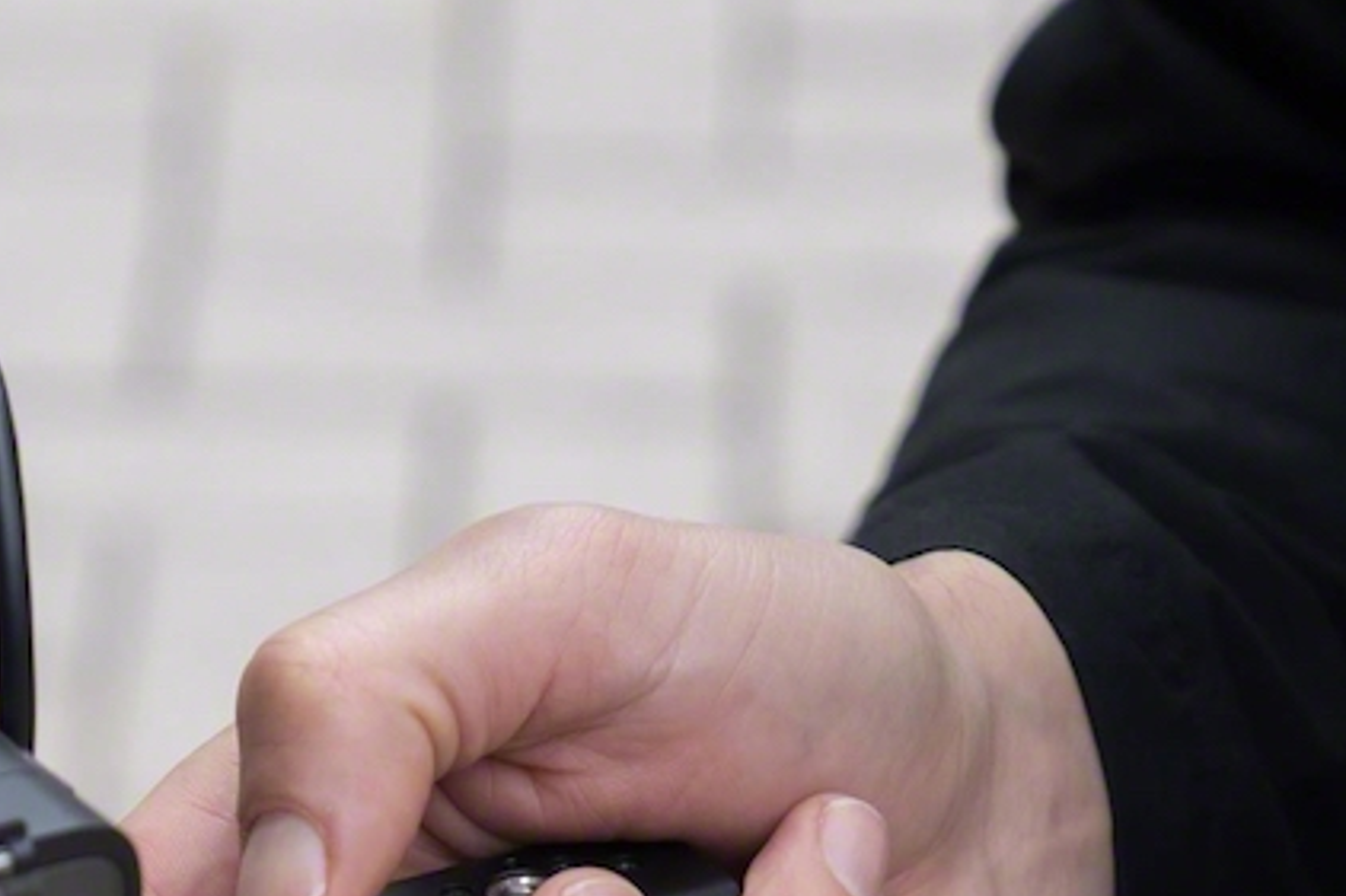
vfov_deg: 5.5
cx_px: 383
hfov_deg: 8.3
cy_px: 1352
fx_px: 9306
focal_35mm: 249
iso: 400
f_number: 4
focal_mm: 70
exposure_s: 1/250
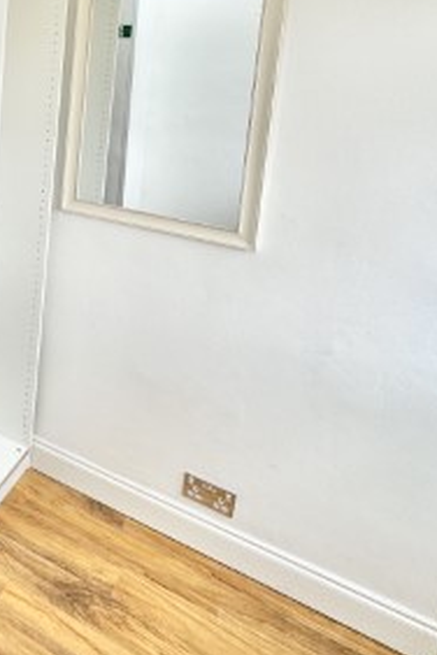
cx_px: -146
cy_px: 111
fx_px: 601
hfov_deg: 30.5
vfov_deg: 52.7
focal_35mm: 33
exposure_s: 1/99
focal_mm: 2.22
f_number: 2.2
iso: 50
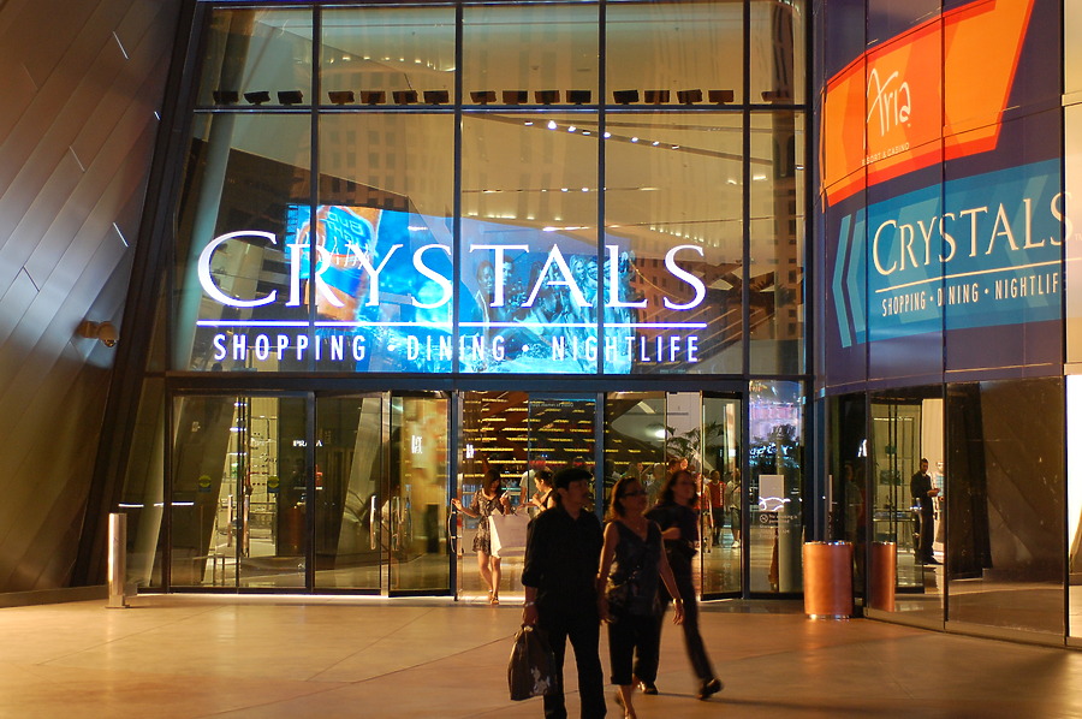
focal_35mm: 68
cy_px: 360
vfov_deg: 20.1
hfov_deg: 29.9
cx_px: 541
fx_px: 2027
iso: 720
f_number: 2.8
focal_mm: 45
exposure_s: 1/30
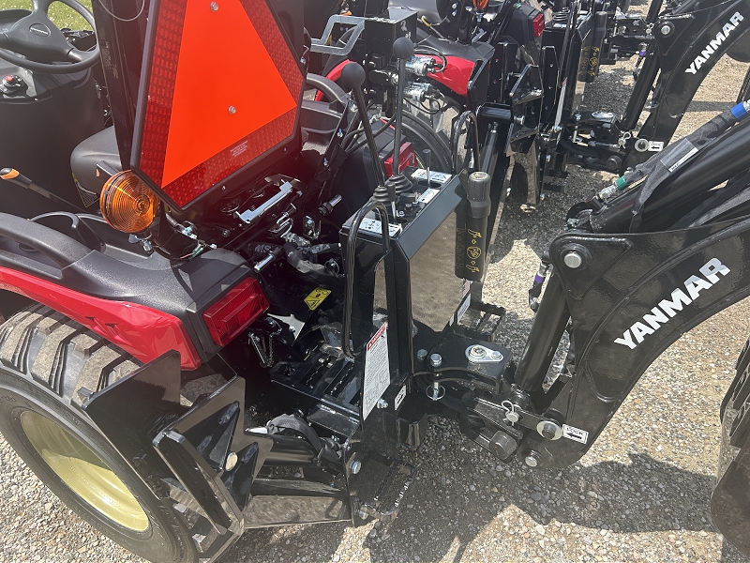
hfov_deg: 67.3
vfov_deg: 53.1
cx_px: 375
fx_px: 563
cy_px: 282
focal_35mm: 26
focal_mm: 5.7
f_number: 1.5
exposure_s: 1/1266
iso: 50
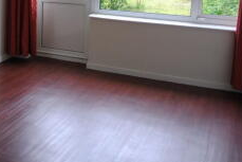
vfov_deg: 23.4
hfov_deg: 33.8
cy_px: 7
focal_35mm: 56
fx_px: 377
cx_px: 26
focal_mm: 18
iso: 200
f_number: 4
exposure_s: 1/60
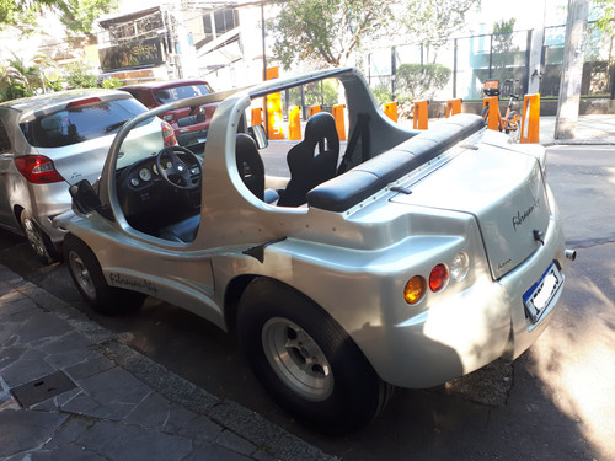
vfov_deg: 51.4
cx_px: 308
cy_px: 230
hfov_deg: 65.3
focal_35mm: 27
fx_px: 480
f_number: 1.9
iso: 80
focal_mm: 3.6
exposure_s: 1/120
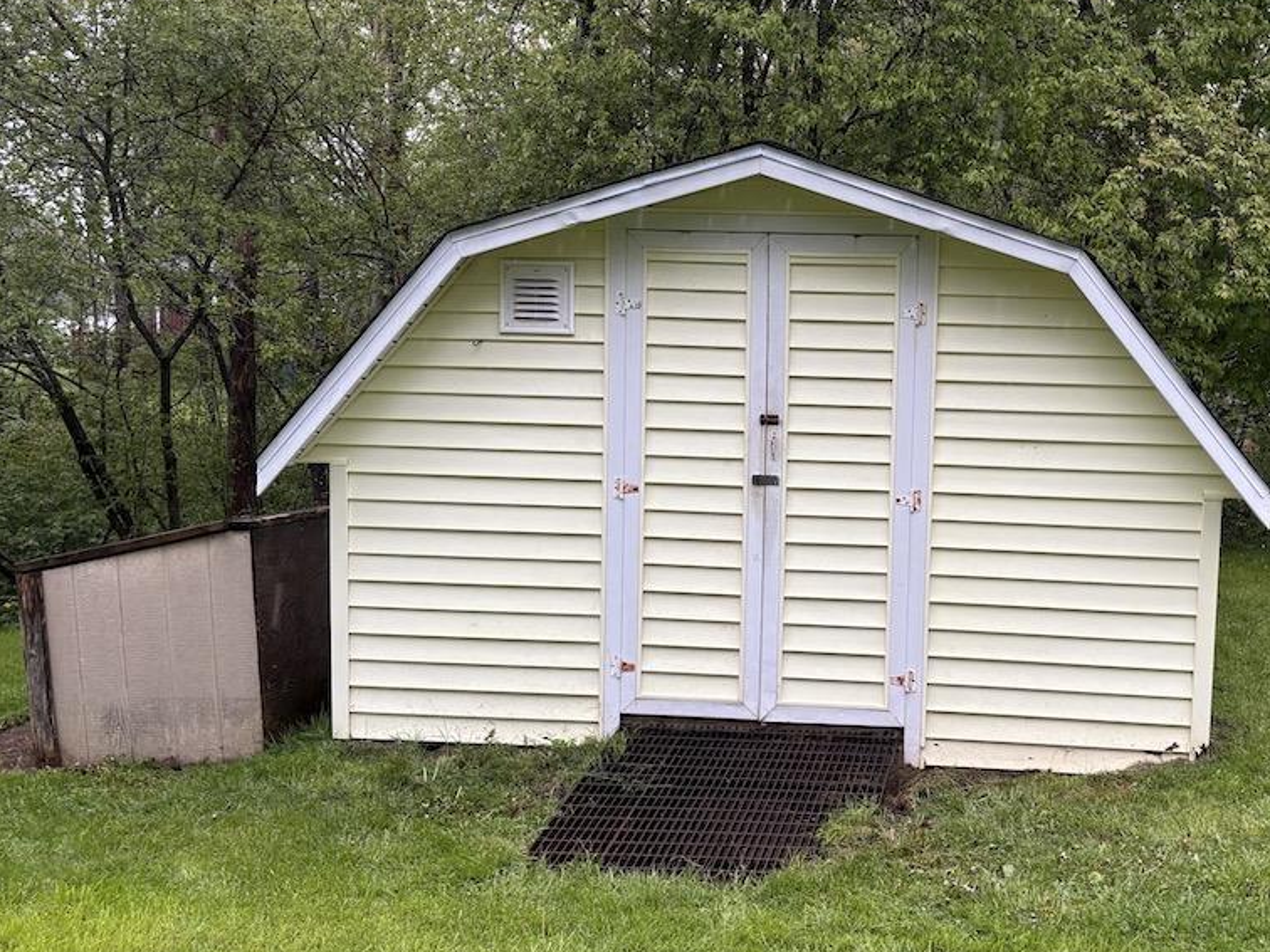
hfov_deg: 42.1
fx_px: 1614
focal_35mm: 44
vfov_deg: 32.8
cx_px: 897
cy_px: 541
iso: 64
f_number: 1.6
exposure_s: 1/121
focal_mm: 5.96
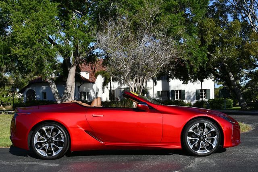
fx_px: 344
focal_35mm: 48
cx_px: 129
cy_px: 86
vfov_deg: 28.1
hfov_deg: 41.1
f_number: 9
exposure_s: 1/320
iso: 100
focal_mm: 24
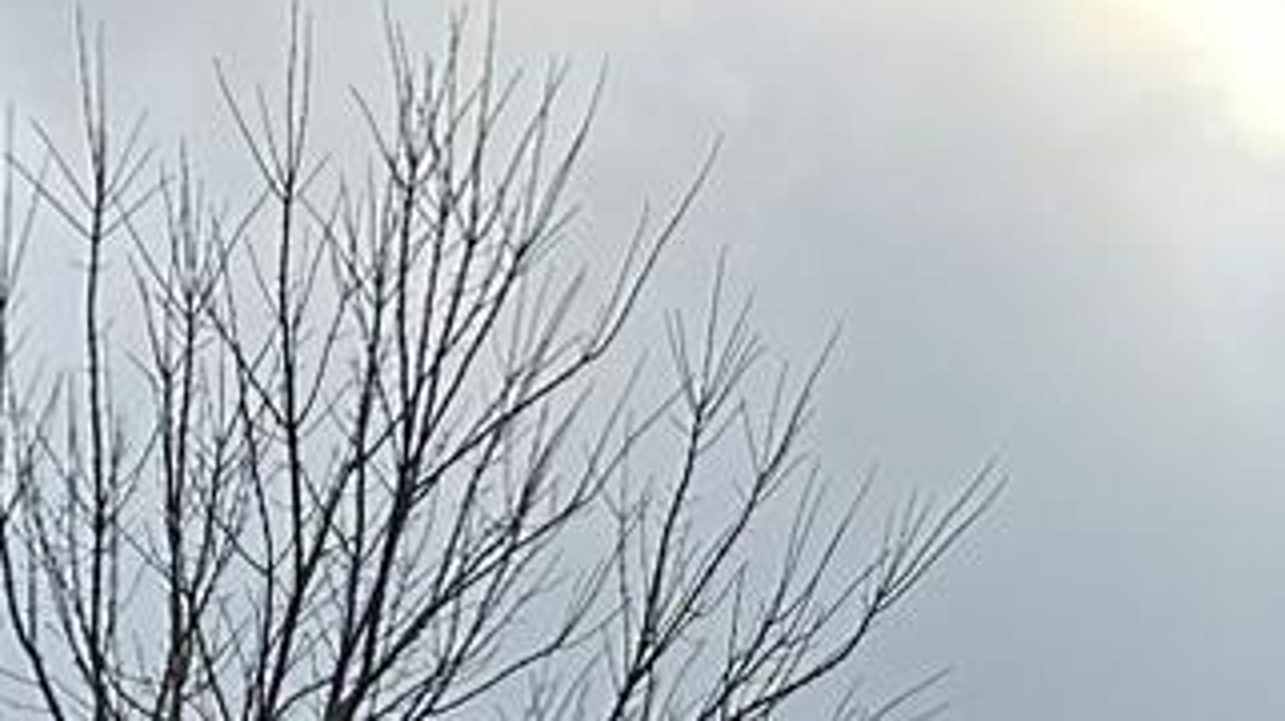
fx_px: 5686
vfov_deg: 6.2
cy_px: 2648
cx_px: -1293
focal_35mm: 167
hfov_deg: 11.6
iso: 80
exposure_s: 1/1131
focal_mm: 6.86
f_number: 1.78
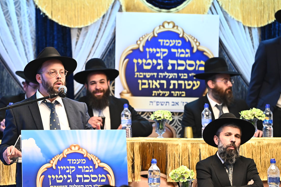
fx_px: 1521
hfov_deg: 10.6
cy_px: 105
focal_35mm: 195
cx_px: 129
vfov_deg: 7.0
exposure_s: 1/250
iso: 2500
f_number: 4.5
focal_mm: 160
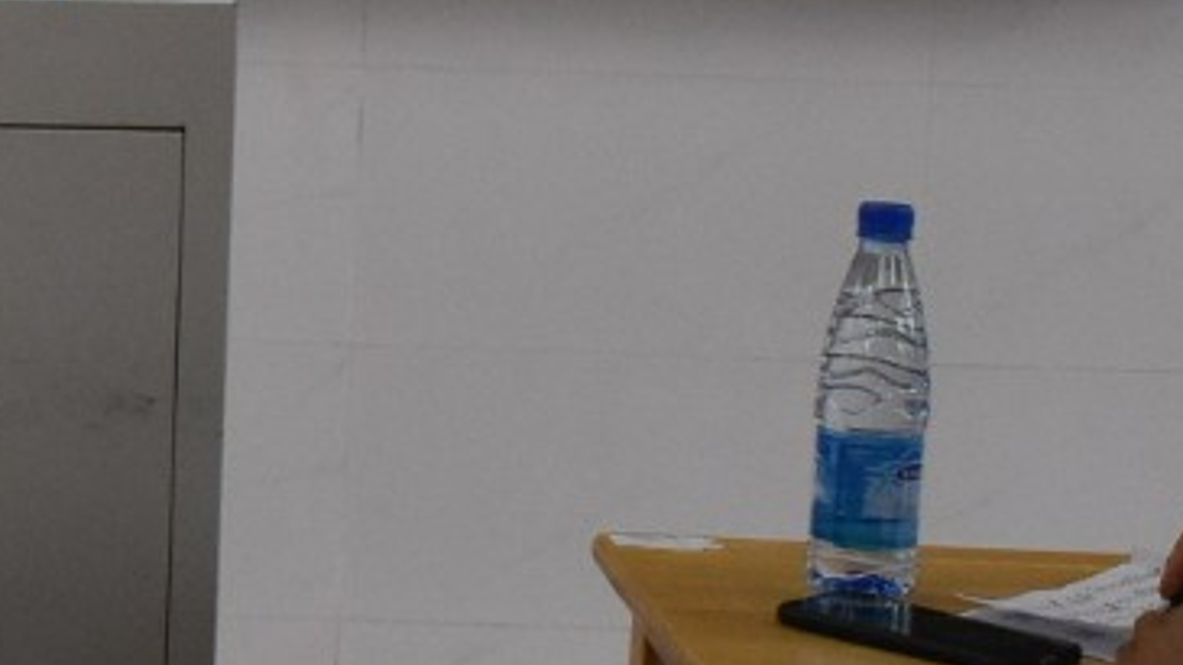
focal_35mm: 124
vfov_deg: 9.7
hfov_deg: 16.4
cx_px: -360
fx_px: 3888
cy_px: 94
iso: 1600
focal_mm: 18
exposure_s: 1/500
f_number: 3.5
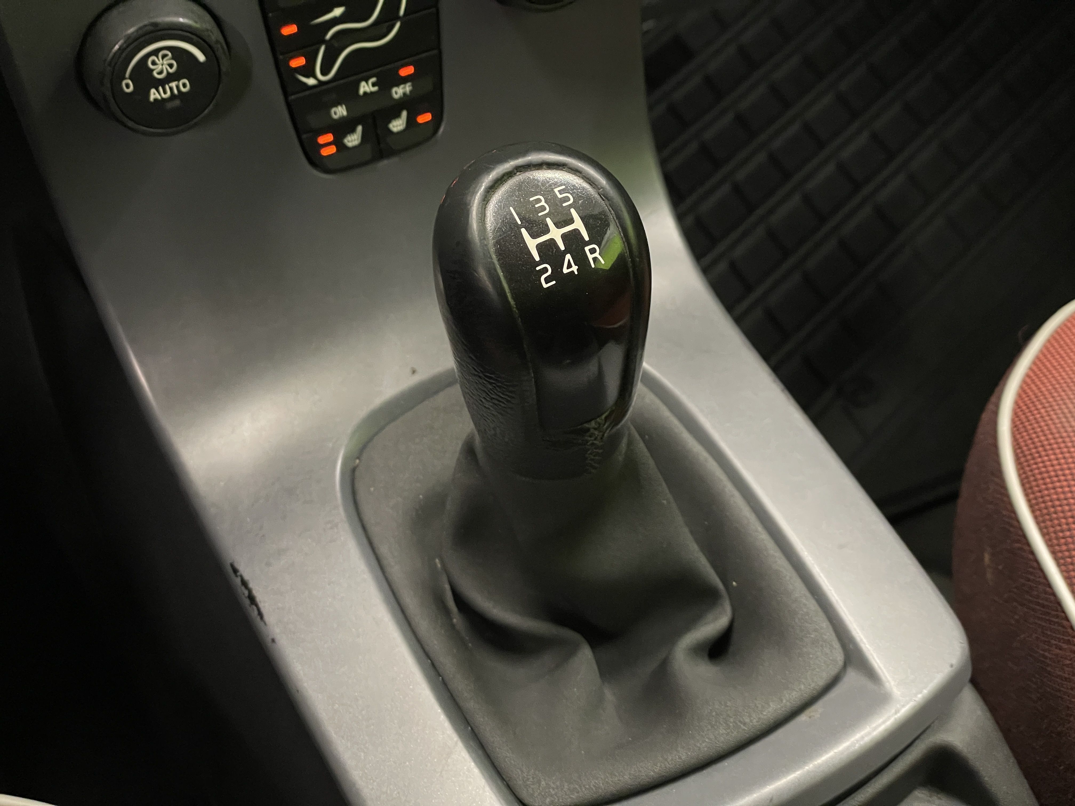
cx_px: 538
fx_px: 1615
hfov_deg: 36.8
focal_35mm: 52
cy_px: 403
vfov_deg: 28.0
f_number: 2
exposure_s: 1/50
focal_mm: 6
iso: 640
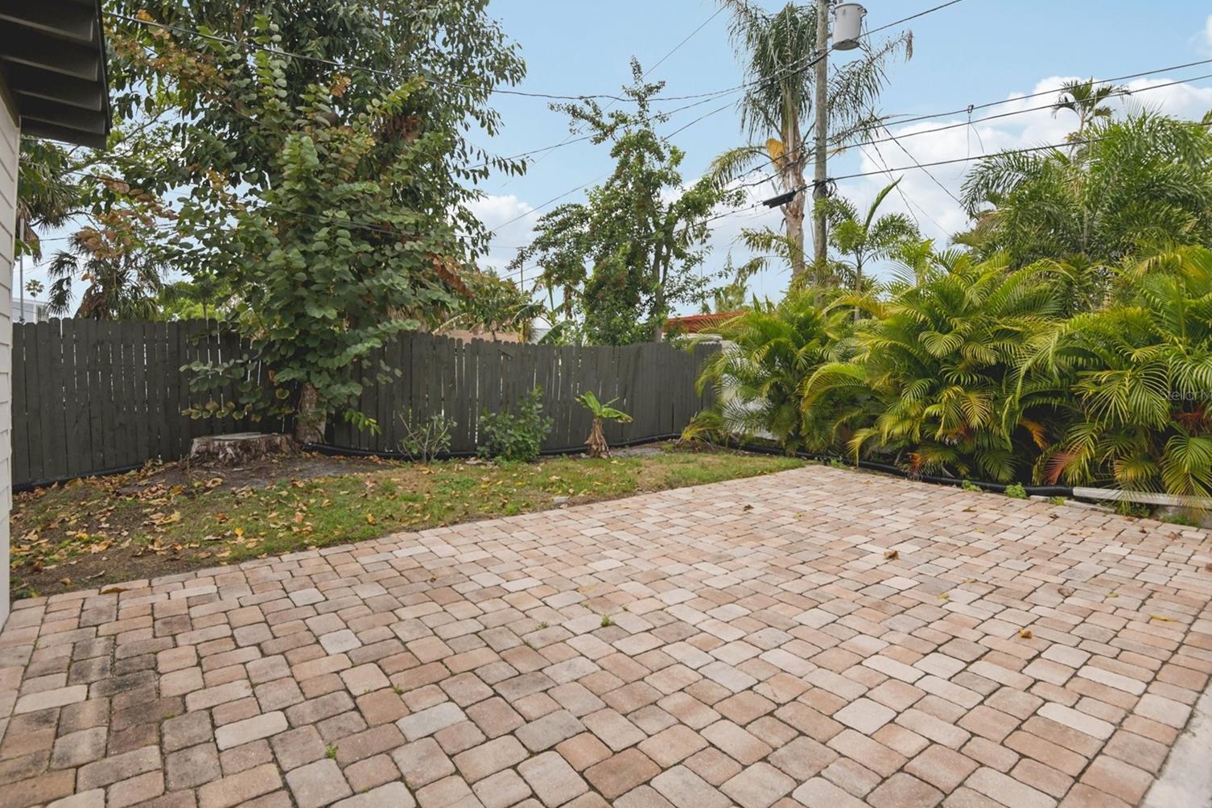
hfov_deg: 93.2
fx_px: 572
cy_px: 394
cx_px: 587
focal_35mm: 17
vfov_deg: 70.4
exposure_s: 1/800
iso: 400
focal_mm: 16
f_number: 8
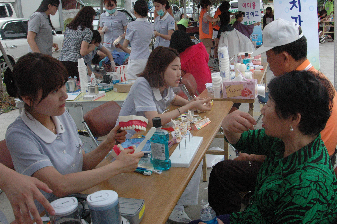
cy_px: 112
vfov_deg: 36.8
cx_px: 168
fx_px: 337
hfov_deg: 53.2
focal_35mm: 36
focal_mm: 24
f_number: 11
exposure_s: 1/500
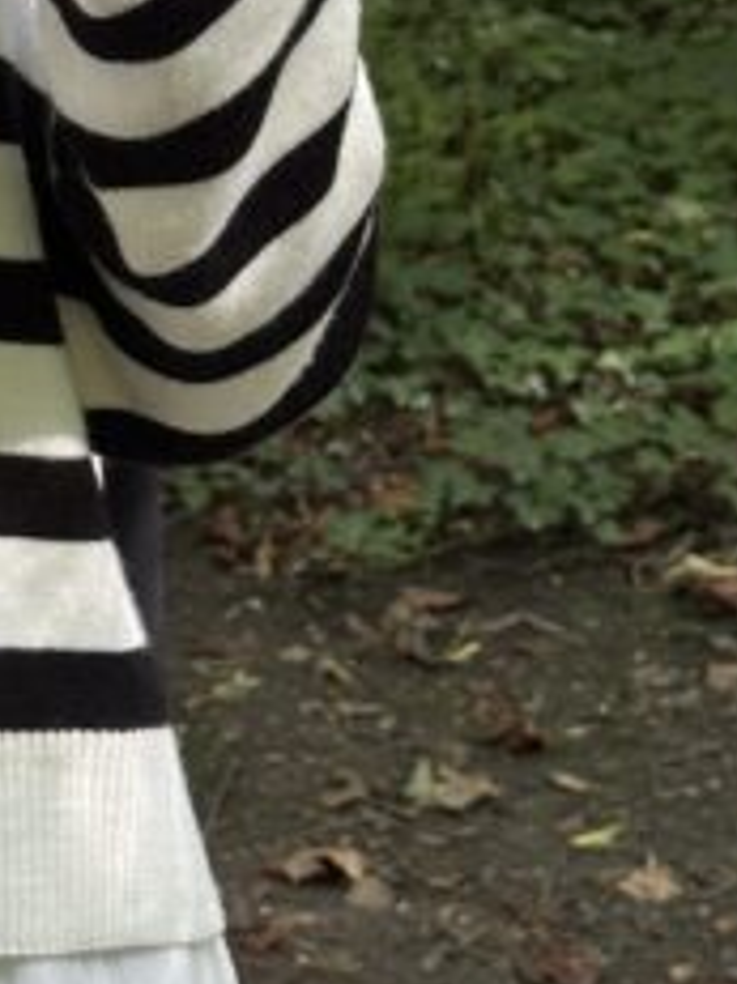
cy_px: -498
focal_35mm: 166
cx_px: -166
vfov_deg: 11.4
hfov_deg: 8.8
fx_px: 4717
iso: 50
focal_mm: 6.86
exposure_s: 1/121
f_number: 1.78
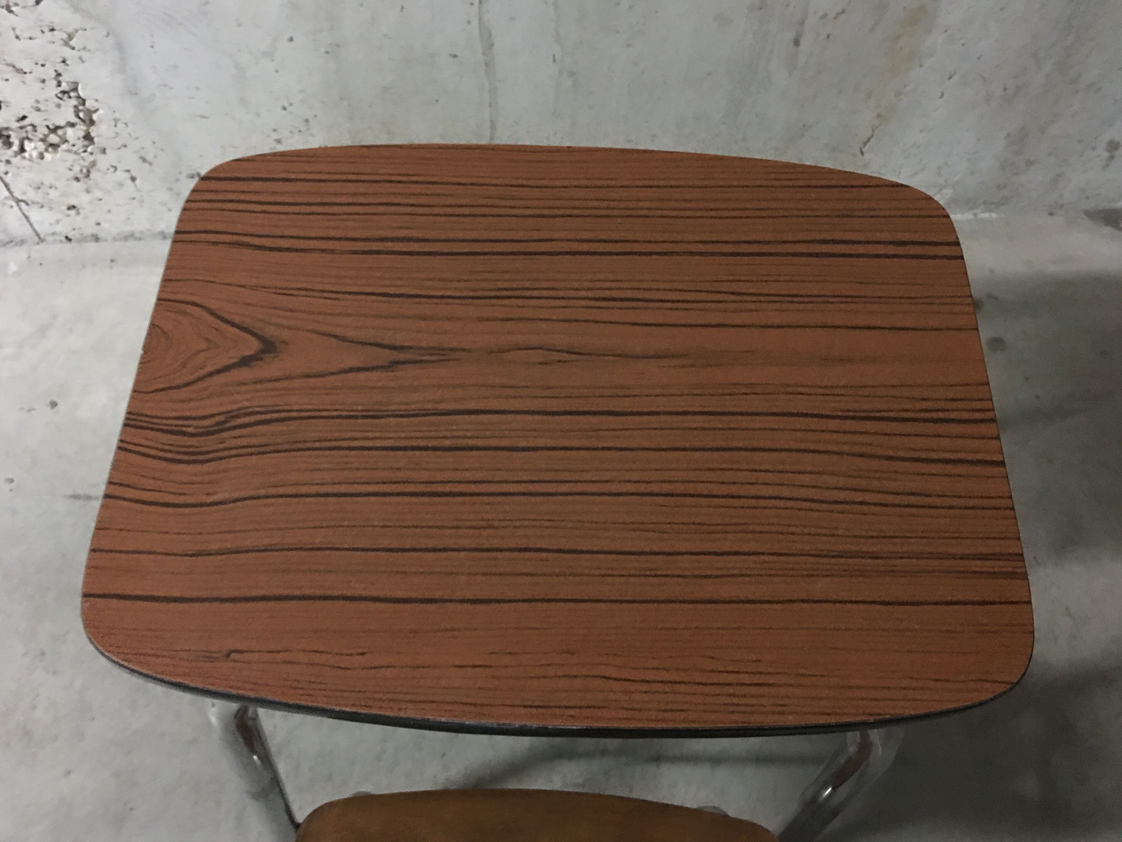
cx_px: 561
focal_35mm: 29
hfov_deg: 61.7
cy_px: 421
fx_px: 940
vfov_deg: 48.2
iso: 125
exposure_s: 1/4
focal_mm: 4.15
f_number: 2.2
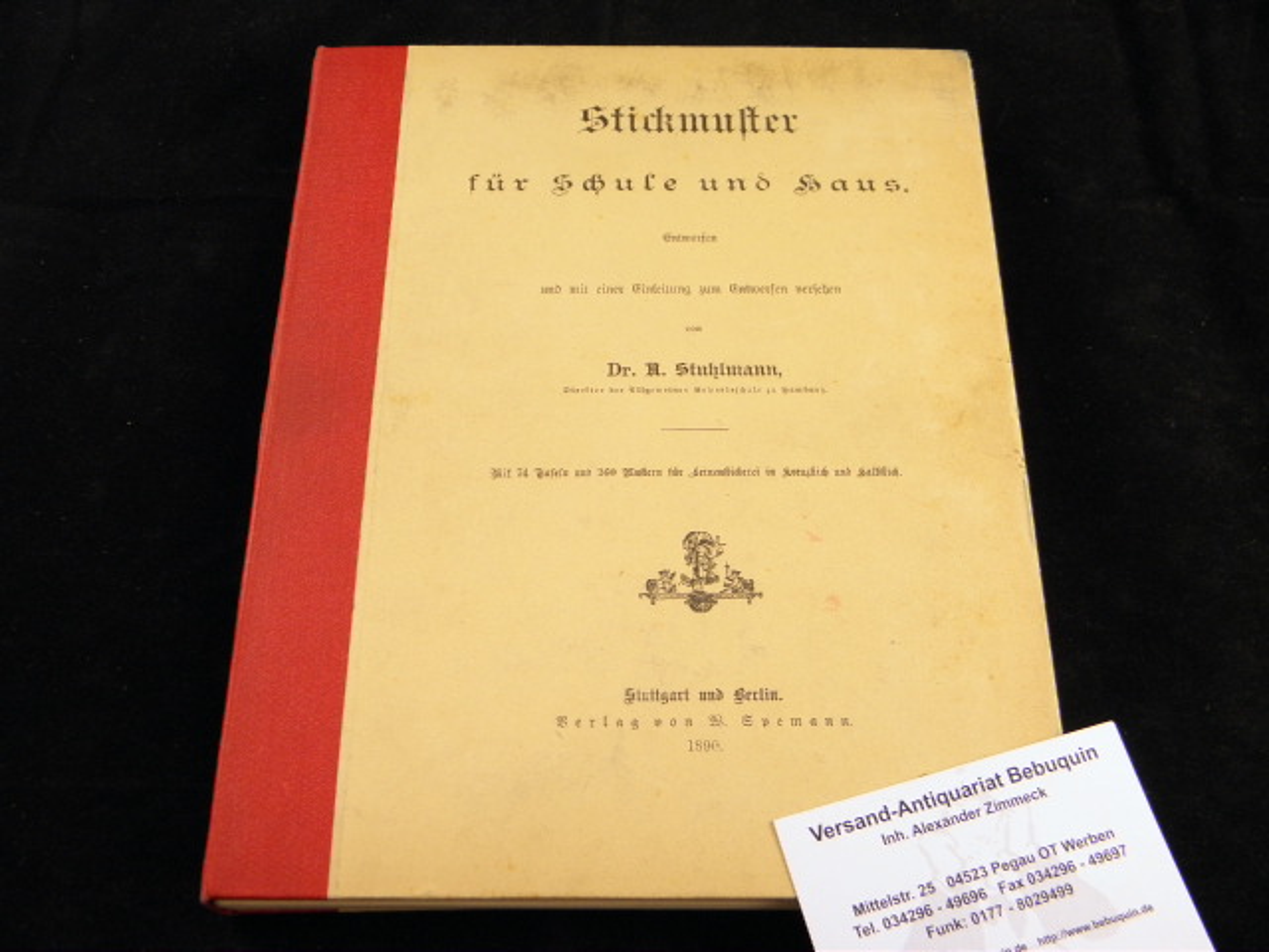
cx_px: 634
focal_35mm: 38
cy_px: 476
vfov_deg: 37.7
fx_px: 1393
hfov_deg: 49.0
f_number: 3.7
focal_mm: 6.8
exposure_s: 1/40
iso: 200
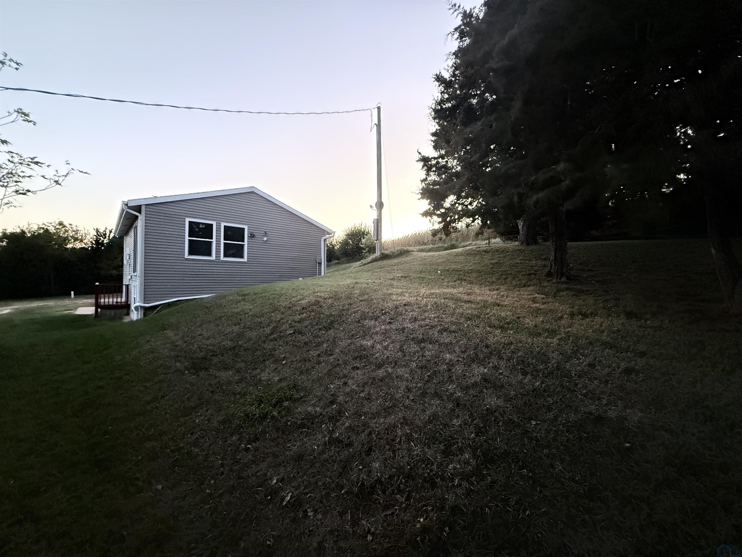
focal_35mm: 14
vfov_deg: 85.7
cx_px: 371
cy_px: 278
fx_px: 300
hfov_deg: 102.1
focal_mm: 2.22
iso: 1250
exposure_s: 1/60
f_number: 2.2
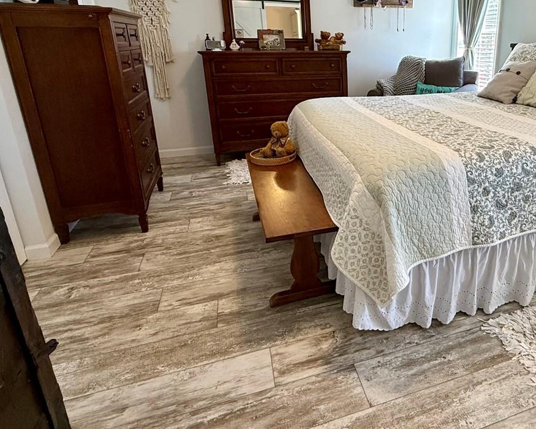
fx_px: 397
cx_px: 388
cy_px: 159
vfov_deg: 56.1
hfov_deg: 64.8
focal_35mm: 25
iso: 200
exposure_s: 1/120
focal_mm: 2.22
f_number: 2.2
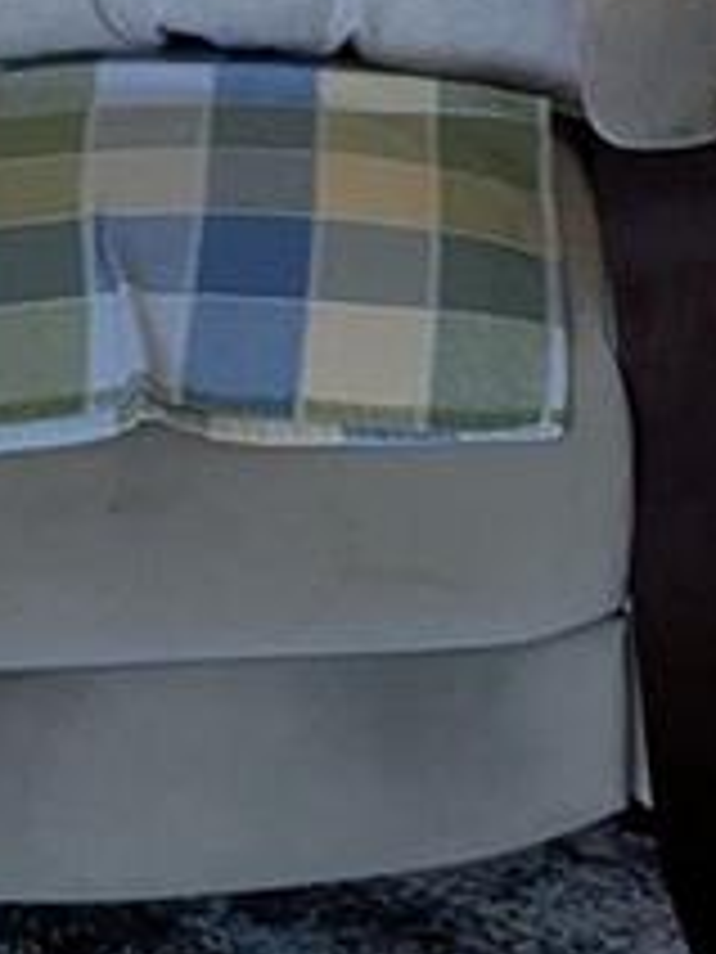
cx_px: 896
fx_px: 4220
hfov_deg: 9.5
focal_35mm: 153
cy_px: -1071
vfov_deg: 11.4
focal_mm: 4.38
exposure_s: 1/60
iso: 563
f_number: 1.73
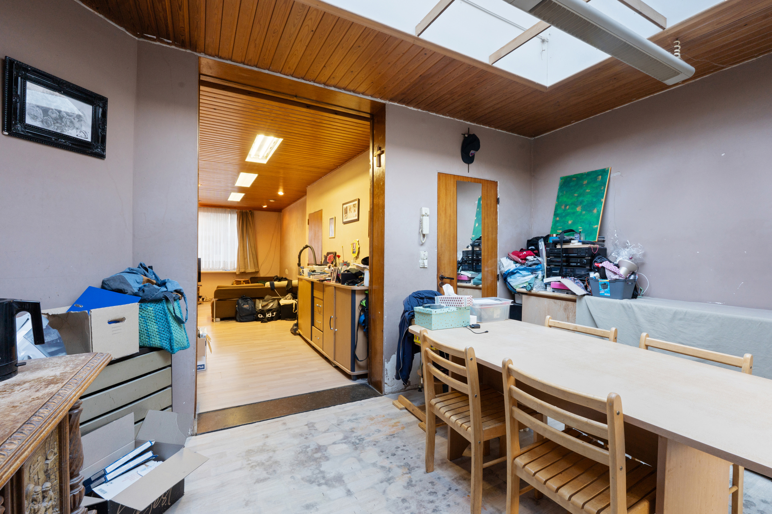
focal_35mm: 16
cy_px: 257
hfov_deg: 96.7
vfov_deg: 73.7
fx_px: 343
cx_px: 386
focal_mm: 16
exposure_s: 1/2
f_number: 11
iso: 250
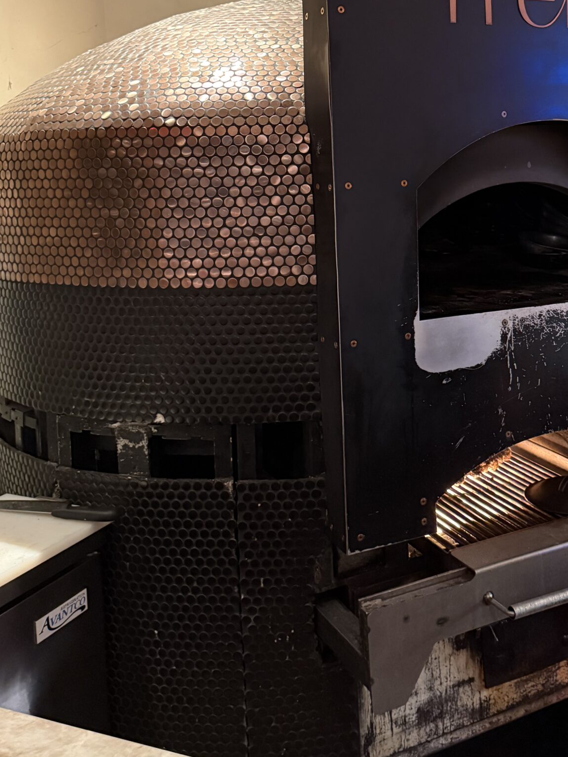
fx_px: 875
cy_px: 212
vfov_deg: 45.5
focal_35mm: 40
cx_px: 403
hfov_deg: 35.4
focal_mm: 6.76
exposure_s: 1/30
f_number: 1.78
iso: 1000
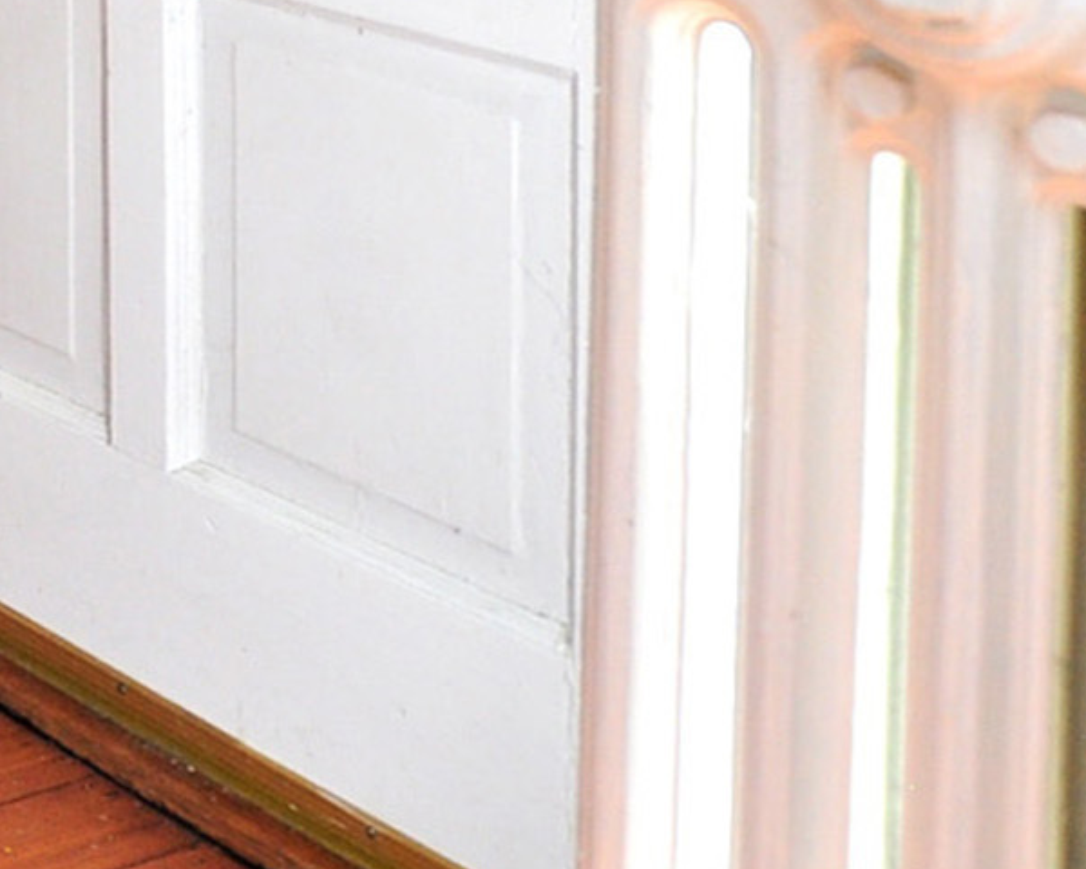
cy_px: -626
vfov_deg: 18.4
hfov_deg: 17.3
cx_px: -1229
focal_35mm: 68
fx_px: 2186
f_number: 4.5
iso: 500
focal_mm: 10
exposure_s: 1/80
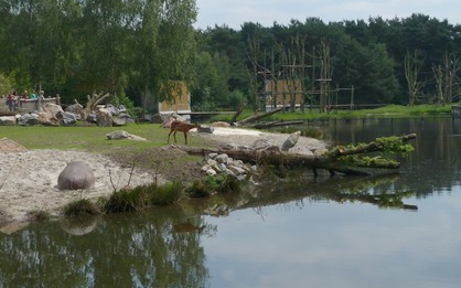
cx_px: 154
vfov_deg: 18.6
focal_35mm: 70
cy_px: 130
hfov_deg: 29.2
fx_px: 879
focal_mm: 8.3
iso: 100
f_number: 3.2
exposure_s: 1/1600
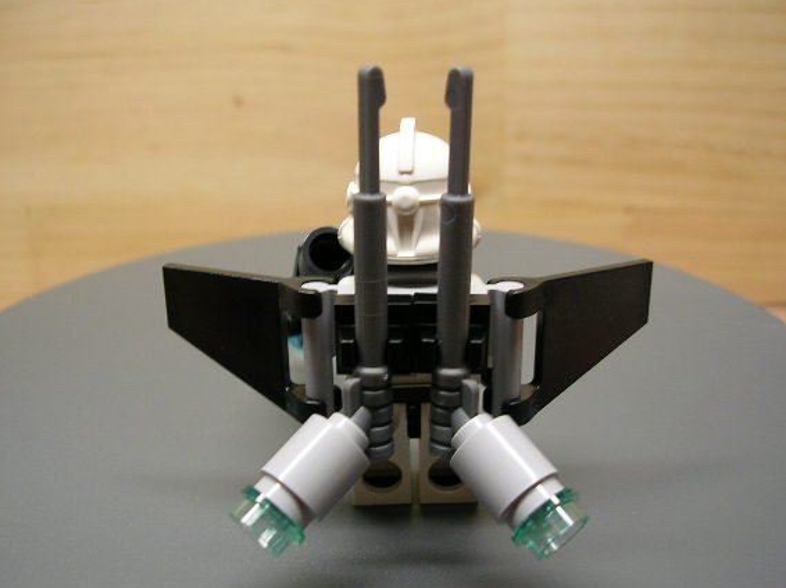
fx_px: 976
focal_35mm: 43
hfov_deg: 43.9
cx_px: 410
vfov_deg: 33.6
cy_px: 316
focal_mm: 5.8
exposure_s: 1/13.4
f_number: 2.8
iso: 50
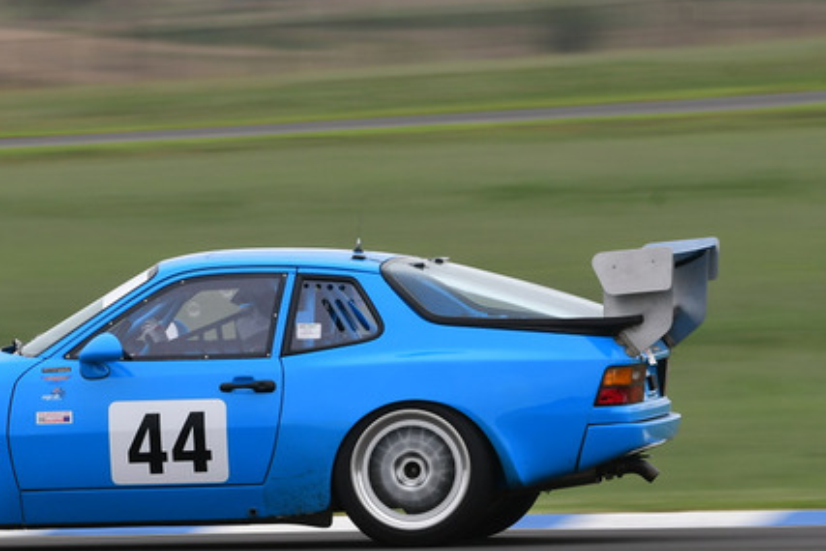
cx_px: 255
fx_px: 16777
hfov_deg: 2.8
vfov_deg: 1.9
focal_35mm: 731
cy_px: 228
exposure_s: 1/160
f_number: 10
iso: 160
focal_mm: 260
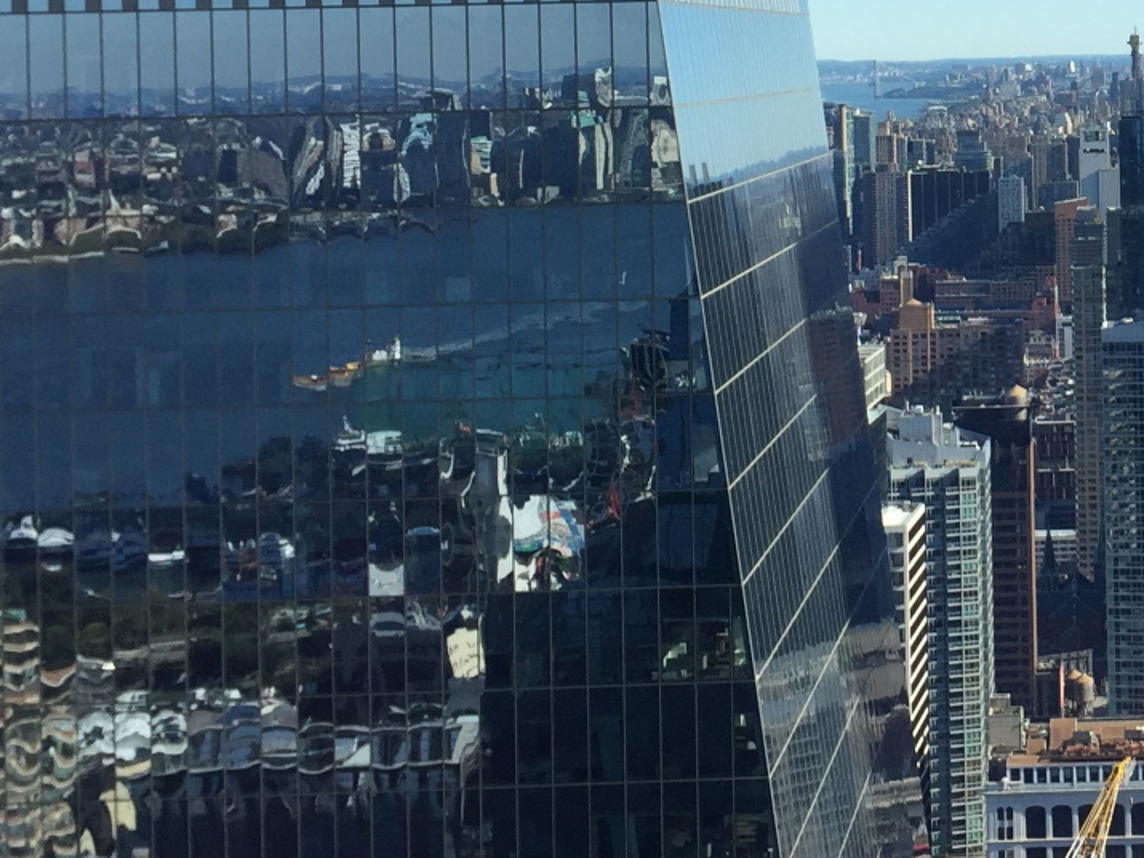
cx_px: 1181
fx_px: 2412
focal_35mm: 73
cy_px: 50
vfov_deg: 19.7
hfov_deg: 25.2
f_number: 2.2
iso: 32
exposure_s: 1/824
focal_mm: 4.15
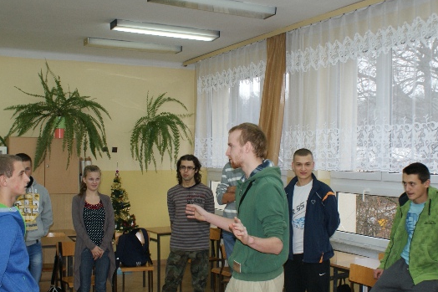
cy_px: 162
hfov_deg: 44.5
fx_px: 535
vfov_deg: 30.5
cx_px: 223
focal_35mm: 44
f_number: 5.6
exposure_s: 1/80
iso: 400
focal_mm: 24
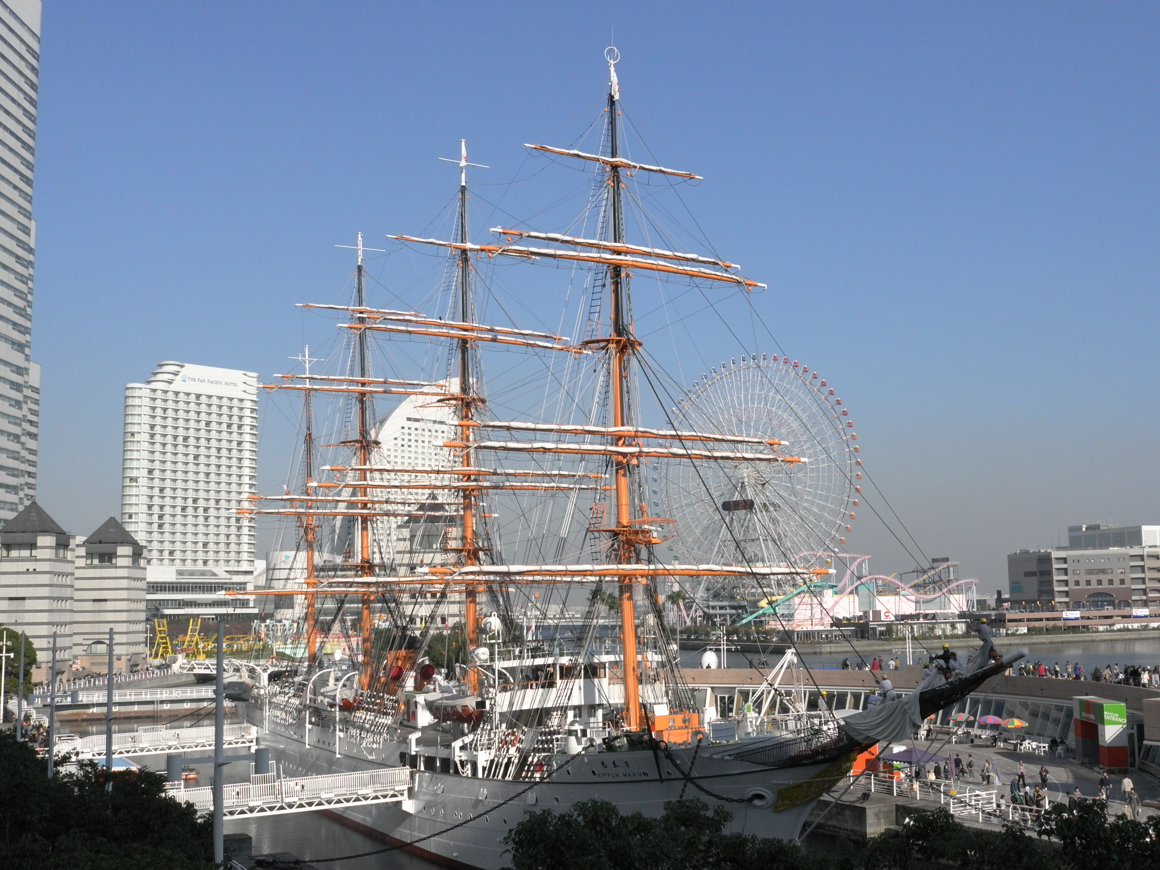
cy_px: 433
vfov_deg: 37.7
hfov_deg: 48.9
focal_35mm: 38
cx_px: 640
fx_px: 1273
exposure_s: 1/2000
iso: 1600
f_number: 16
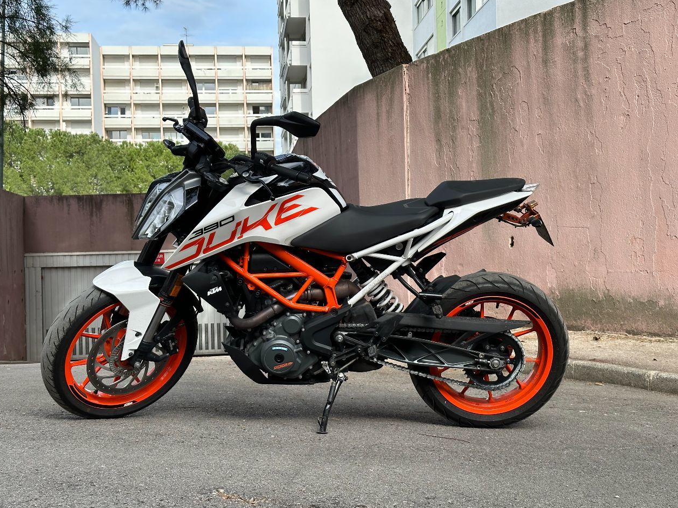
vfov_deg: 29.7
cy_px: 258
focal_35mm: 49
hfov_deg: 38.9
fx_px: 960
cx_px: 341
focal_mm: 6.86
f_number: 1.78
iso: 64
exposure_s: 1/935
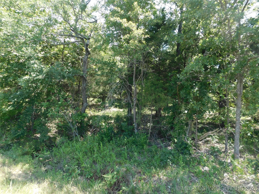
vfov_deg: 58.9
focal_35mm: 23
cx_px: 130
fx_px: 172
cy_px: 97
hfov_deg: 73.9
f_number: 3
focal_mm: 4
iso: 125
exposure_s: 1/250
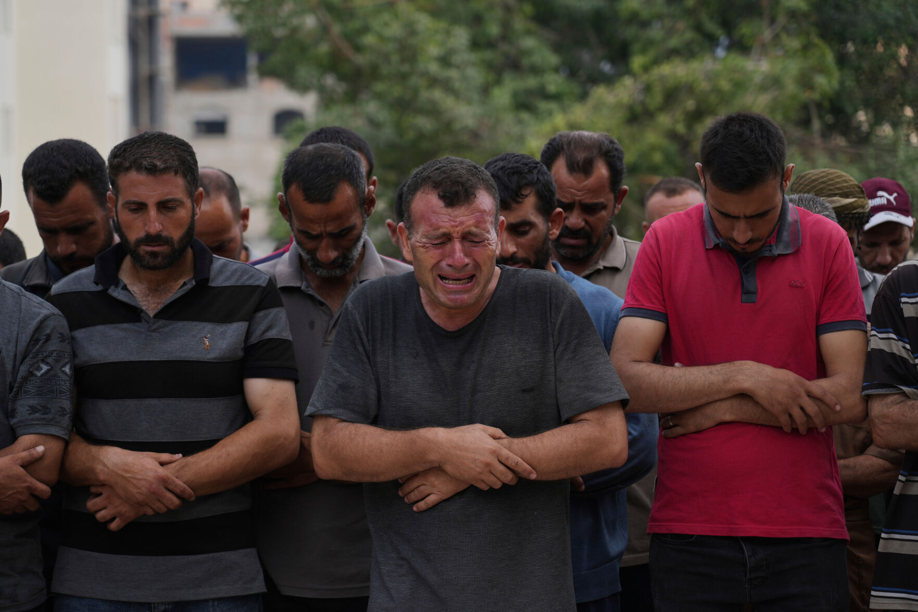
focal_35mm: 105
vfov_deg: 13.0
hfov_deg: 19.5
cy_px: 306
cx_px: 459
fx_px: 2677
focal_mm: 105
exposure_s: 1/500
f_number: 4
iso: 100
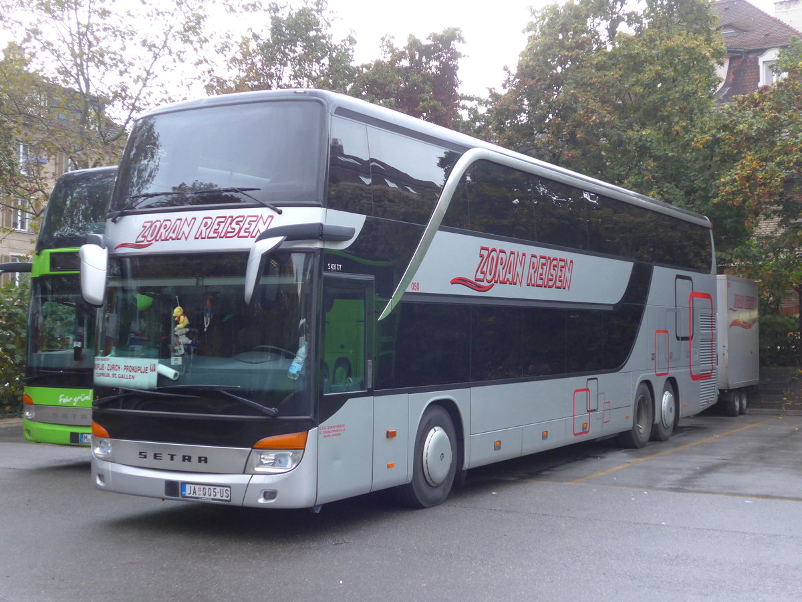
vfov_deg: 29.7
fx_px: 1135
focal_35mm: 49
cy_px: 301
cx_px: 401
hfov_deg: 38.9
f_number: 3.2
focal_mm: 10.1
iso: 400
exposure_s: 1/25
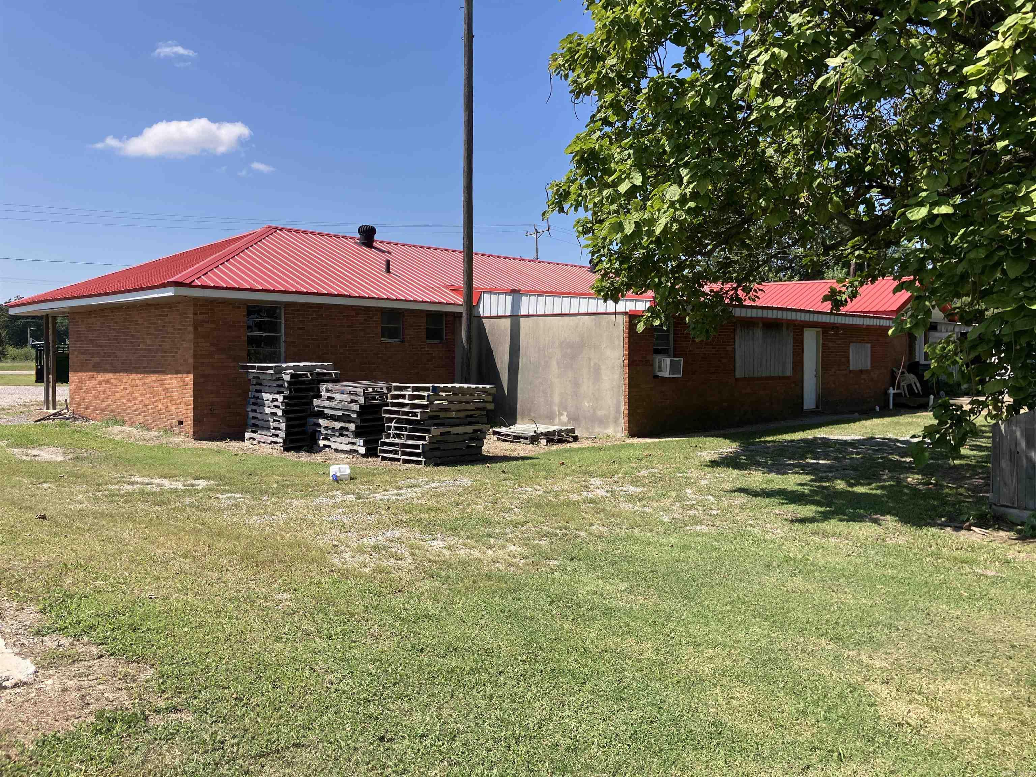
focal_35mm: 28
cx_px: 518
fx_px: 838
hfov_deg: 63.4
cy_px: 388
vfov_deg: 49.7
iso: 32
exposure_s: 1/1567
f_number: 1.8
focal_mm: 3.99
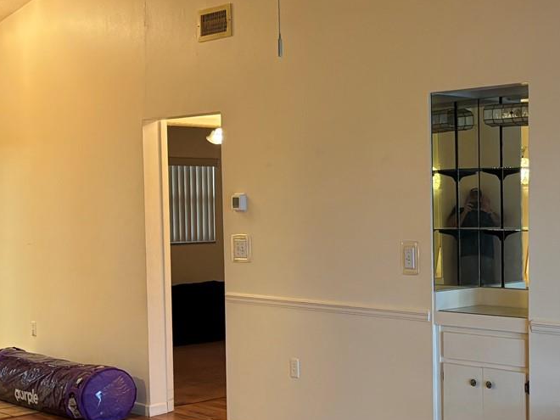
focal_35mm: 63
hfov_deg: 29.9
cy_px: 246
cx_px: 457
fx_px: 1019
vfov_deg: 23.3
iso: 250
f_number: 1.6
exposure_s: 1/60
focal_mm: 5.96
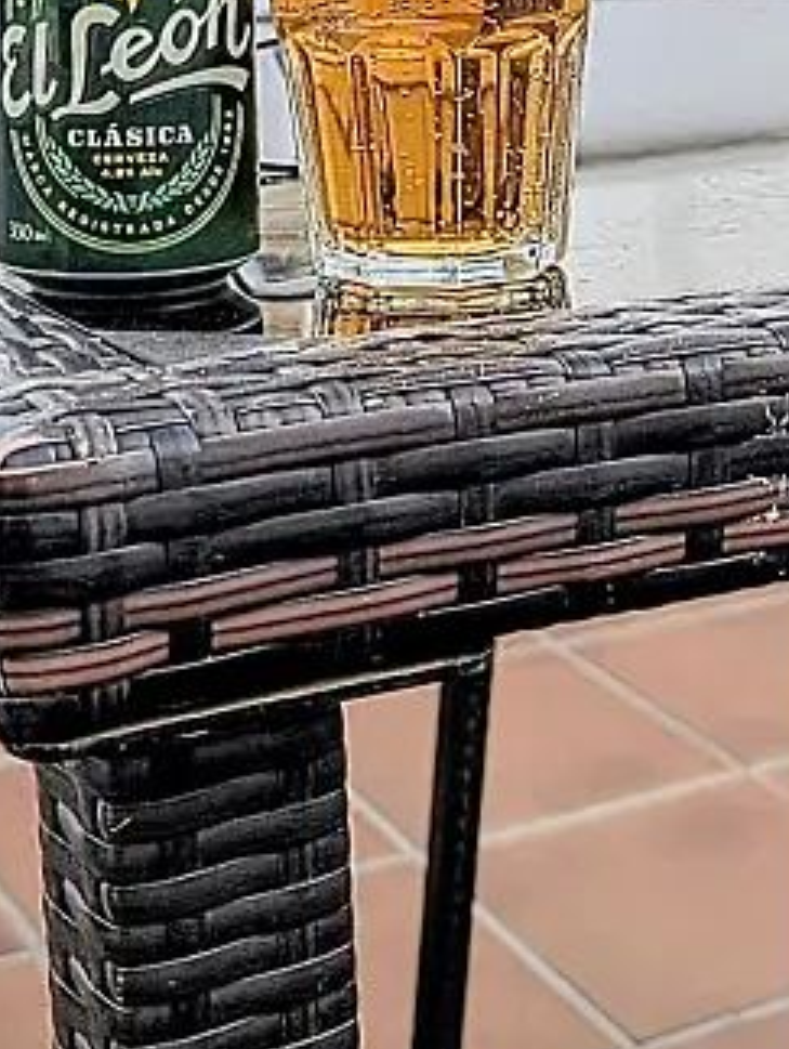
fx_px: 2305
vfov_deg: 24.9
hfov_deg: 19.4
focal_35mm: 76
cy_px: 114
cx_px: 304
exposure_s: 1/23.8
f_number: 1.68
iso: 25
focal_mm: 6.9
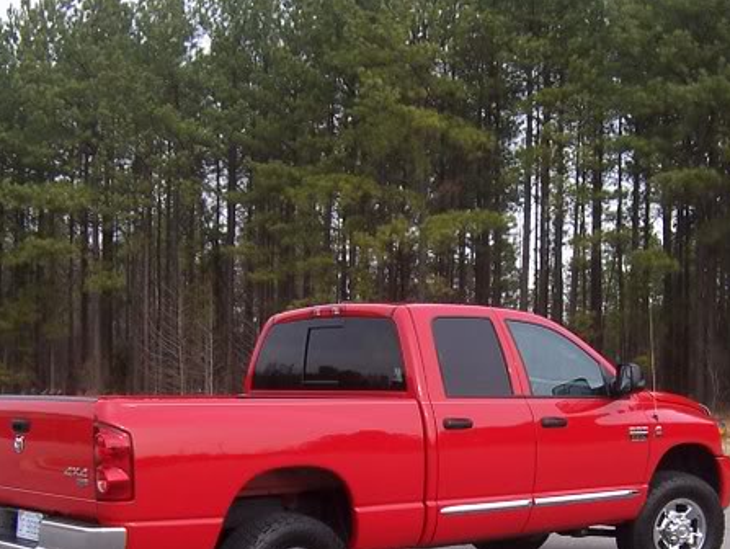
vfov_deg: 24.5
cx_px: 385
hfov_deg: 32.7
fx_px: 1245
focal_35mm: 59
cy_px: 422
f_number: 3.4
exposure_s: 1/350
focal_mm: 5.5
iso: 80
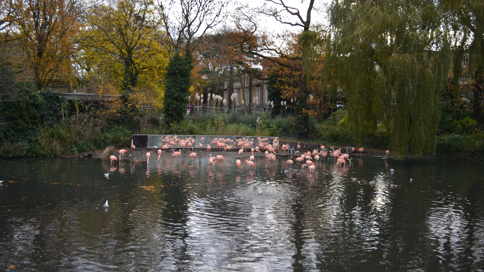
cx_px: 241
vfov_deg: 33.7
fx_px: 449
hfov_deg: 56.6
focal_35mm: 35
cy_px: 132
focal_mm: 22
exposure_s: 1/200
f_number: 3.8
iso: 160
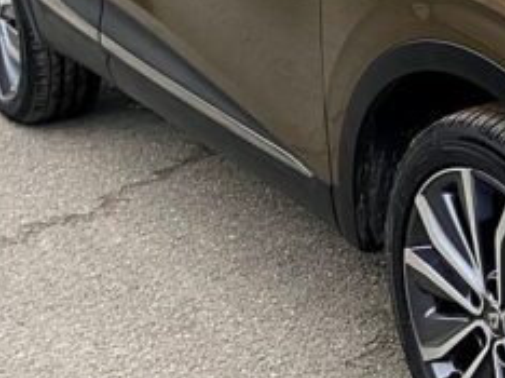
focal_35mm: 89
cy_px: 84
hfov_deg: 19.8
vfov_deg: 16.5
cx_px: 706
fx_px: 1297
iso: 125
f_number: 1.8
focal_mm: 4.25
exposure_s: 1/96
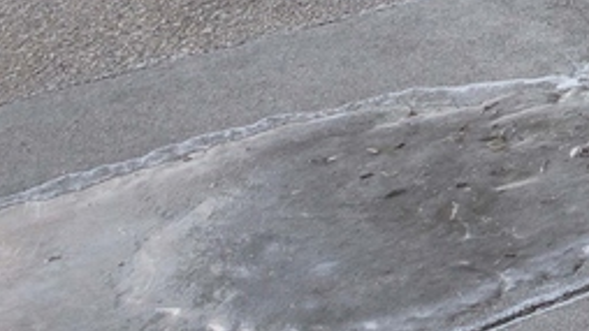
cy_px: -854
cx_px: 1614
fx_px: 1671
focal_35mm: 107
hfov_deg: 12.5
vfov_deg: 8.3
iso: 320
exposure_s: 1/160
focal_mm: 16
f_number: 8
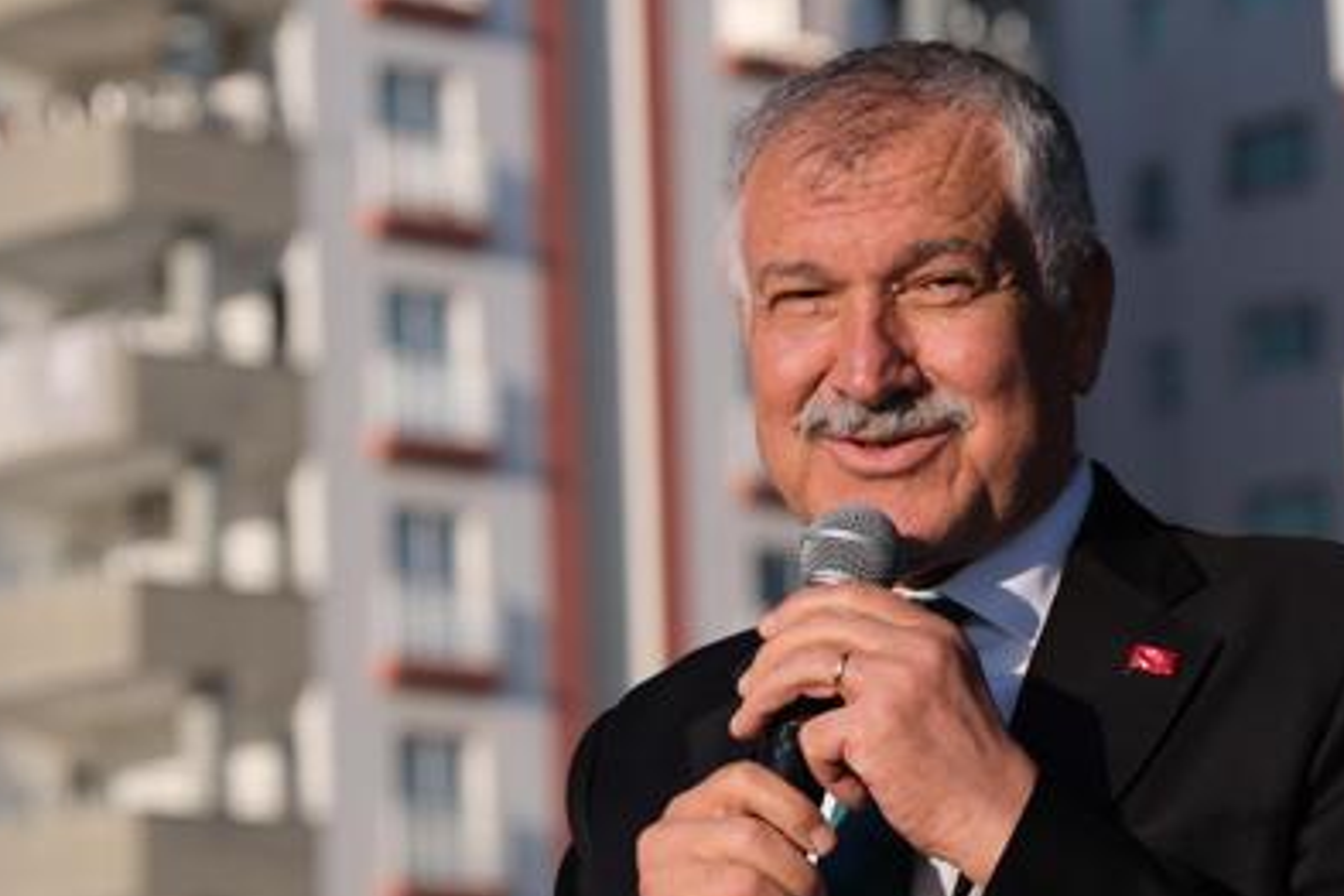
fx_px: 7354
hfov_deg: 10.4
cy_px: 667
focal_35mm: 197
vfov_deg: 7.0
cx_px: 522
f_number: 4.5
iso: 500
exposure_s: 1/160
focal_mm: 83.8
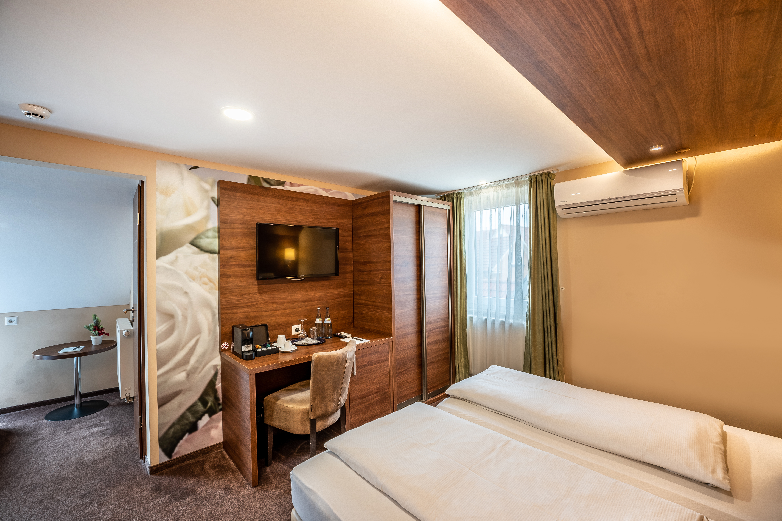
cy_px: 260
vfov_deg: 81.2
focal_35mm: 14
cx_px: 391
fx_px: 304
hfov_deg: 104.3
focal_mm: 14
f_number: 10
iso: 250
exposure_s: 1/13
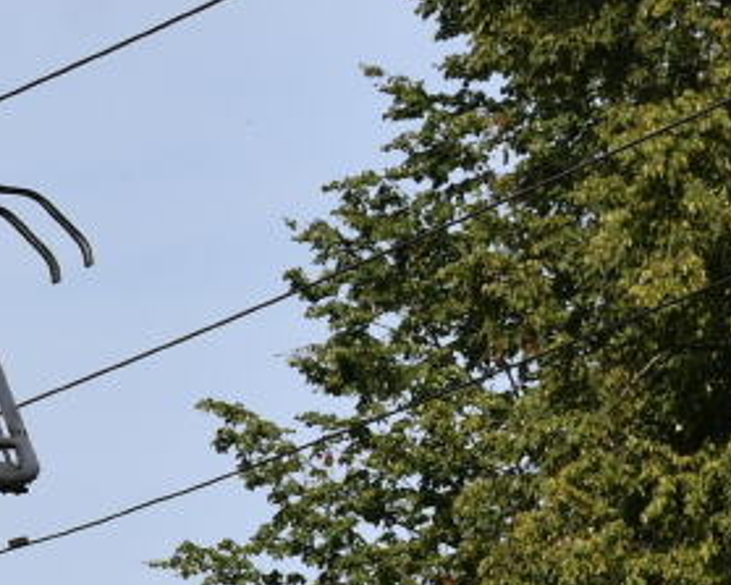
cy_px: 1003
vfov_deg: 3.9
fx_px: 8521
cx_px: -272
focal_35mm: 394
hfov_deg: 4.9
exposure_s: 1/833
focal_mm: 60
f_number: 8
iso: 200
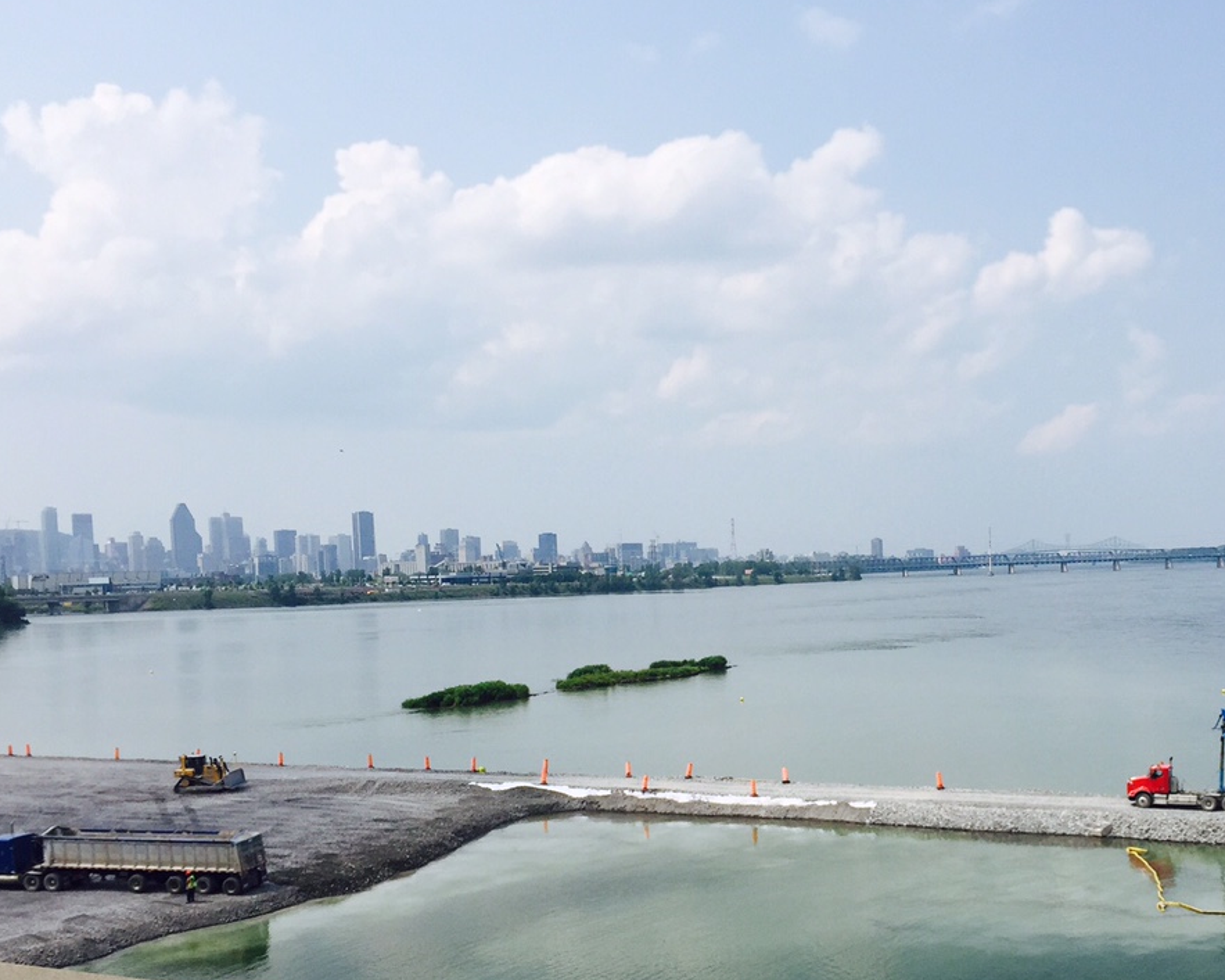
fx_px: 1486
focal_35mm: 41
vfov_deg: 36.2
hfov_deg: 44.3
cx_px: 788
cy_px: 639
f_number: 2.2
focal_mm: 4.15
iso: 32
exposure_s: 1/3968
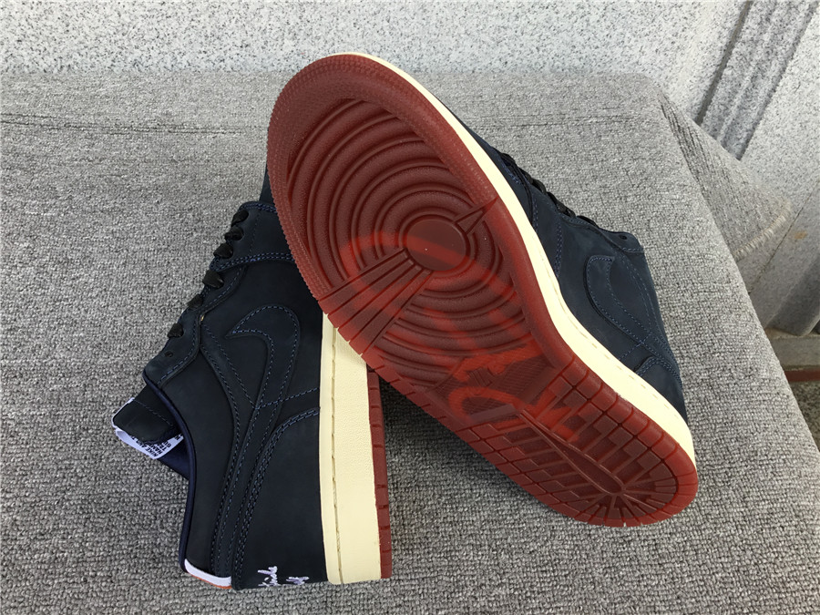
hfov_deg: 58.4
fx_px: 734
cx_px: 410
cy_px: 308
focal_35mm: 31
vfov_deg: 45.4
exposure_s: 1/141
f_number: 2.4
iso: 25
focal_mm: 3.3
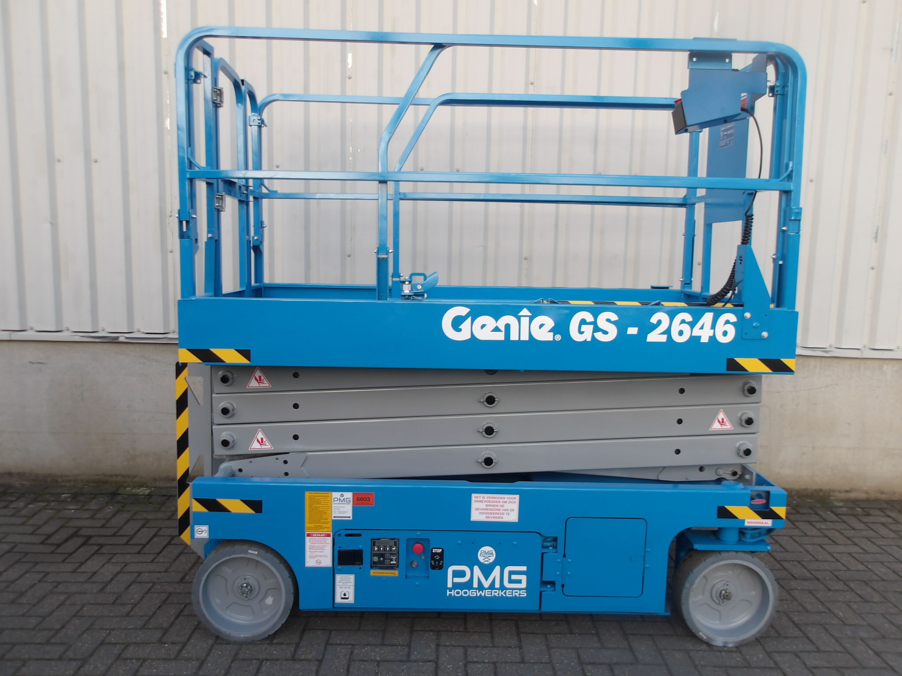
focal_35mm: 27
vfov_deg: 51.4
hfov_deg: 65.3
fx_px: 704
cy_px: 338
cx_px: 451
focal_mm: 4.9
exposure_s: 1/37
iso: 100
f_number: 3
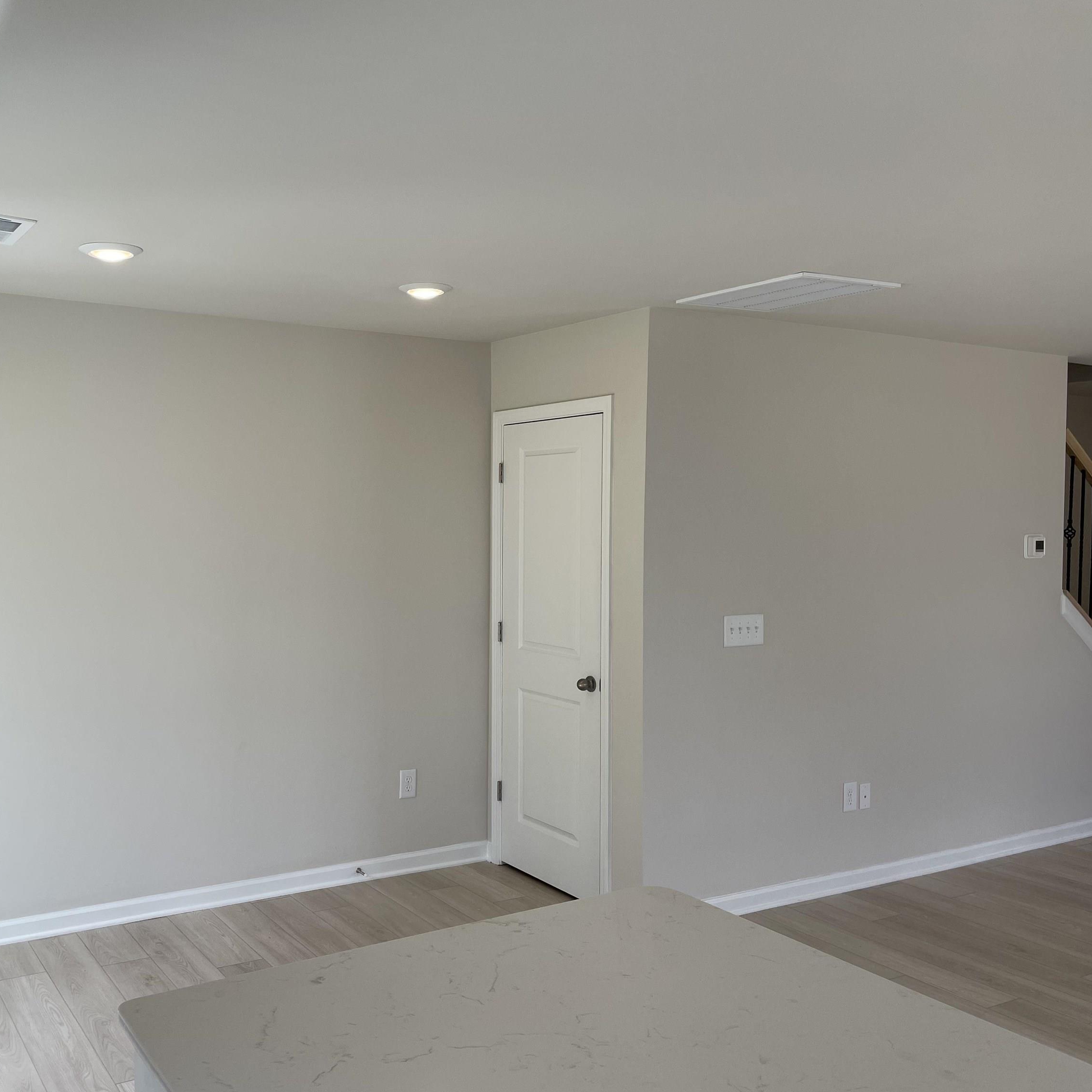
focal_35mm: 31
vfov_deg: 52.5
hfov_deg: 51.8
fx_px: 1106
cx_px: 386
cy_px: 550
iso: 32
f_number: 1.6
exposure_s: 1/485
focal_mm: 4.2
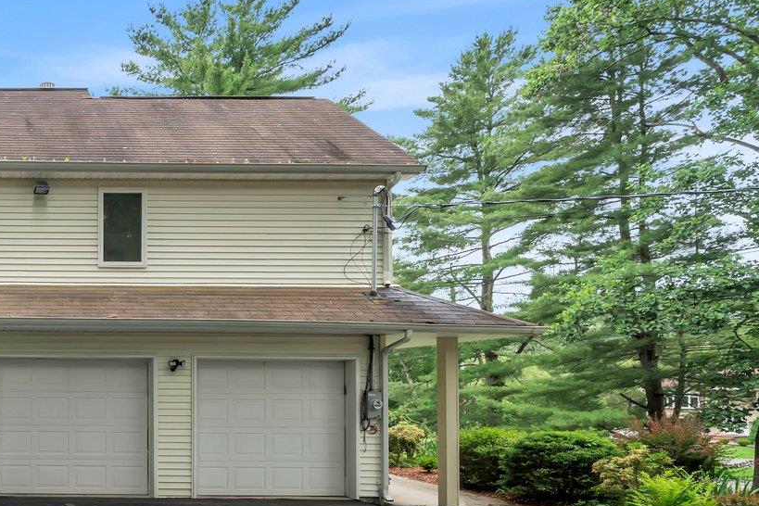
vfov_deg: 42.9
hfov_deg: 48.7
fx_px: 632
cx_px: -27
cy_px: 344
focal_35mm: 30
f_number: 5
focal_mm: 12
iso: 100
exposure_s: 1/100
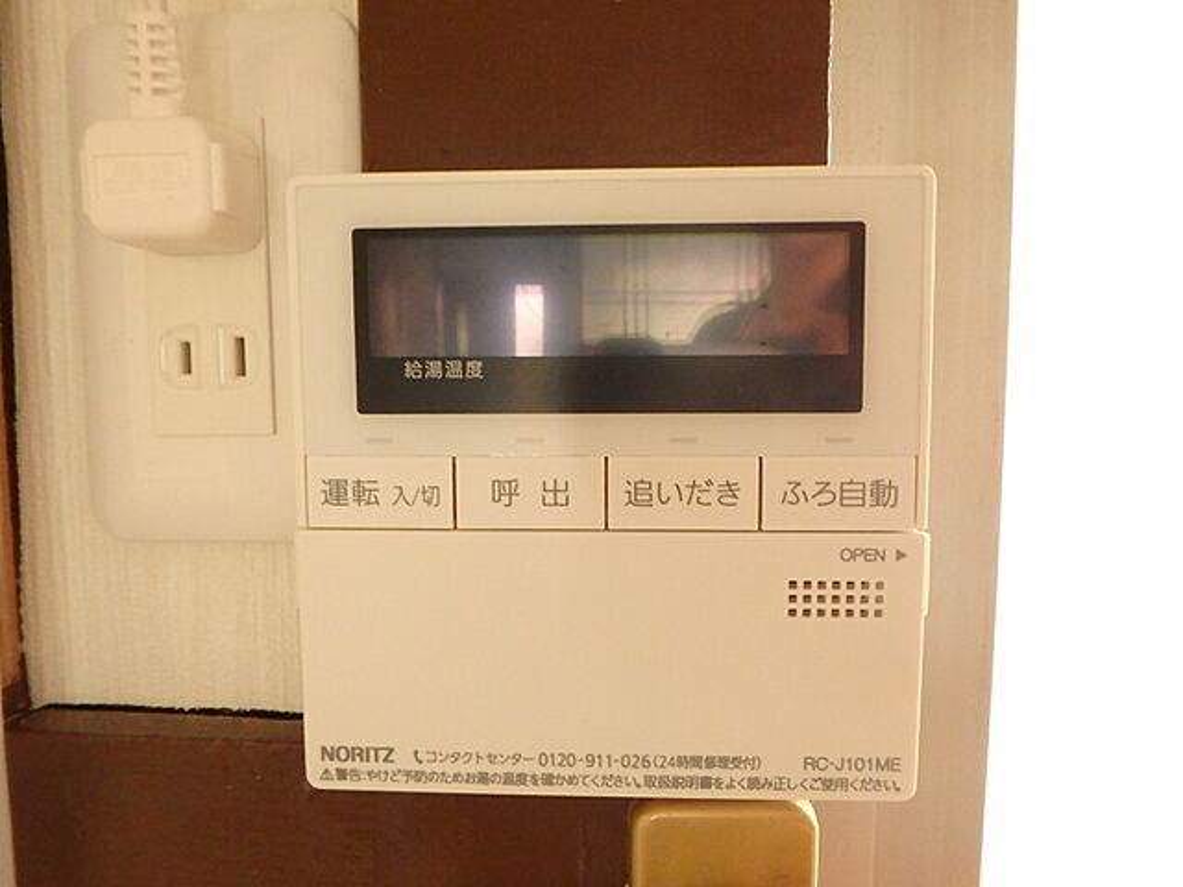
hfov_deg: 73.9
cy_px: 444
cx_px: 592
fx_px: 786
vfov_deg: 58.9
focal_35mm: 23
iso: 800
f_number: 3.8
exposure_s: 1/30
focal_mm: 4
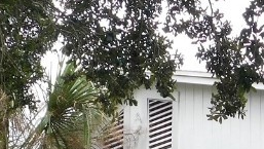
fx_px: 1093
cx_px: 174
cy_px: 368
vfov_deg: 7.3
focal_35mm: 156
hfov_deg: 13.8
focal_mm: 6.3
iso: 140
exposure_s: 1/30
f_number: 3.5
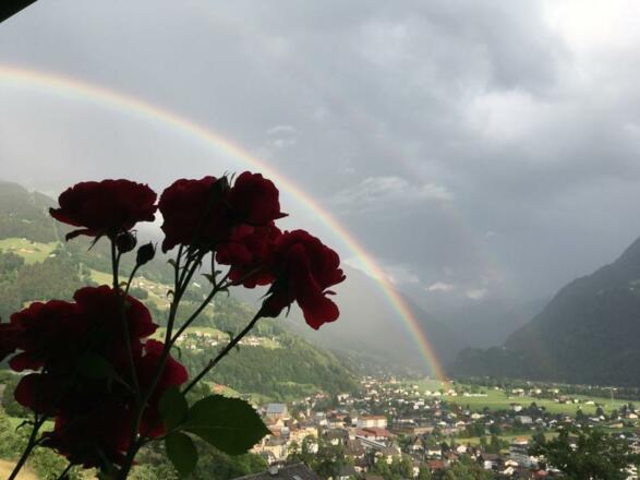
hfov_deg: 61.7
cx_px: 320
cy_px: 240
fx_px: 536
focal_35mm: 29
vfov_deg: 48.2
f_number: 2.2
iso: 25
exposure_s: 1/1115
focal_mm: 4.15
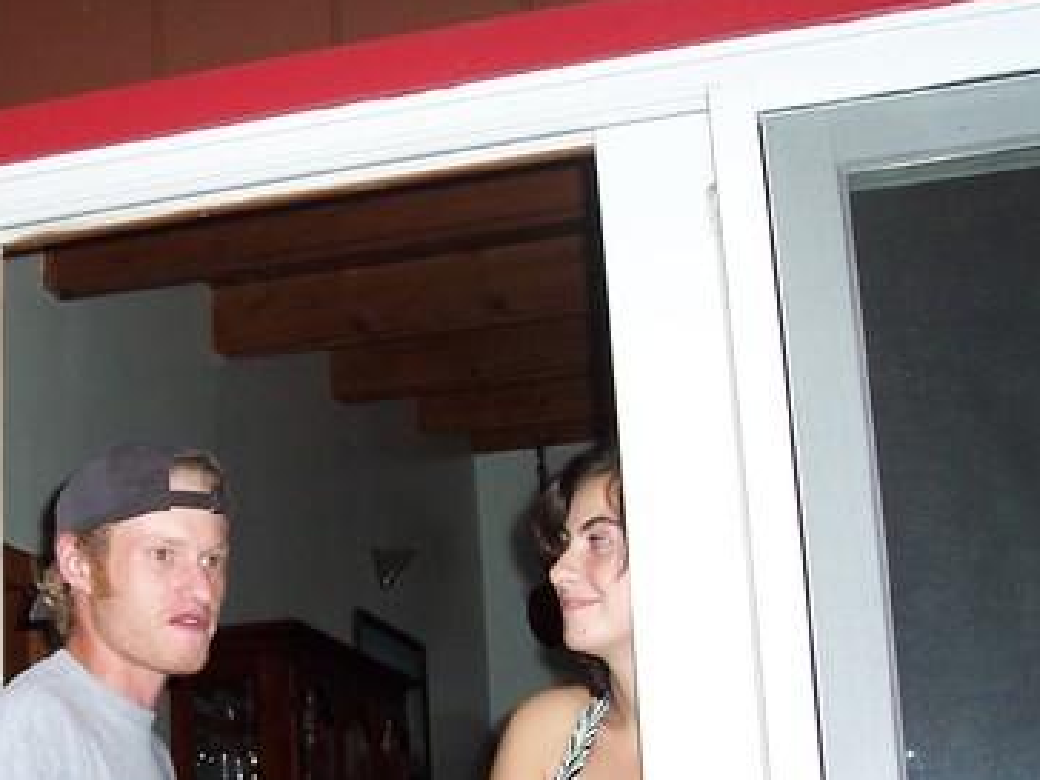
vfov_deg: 22.5
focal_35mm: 65
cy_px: 491
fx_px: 1953
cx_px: 197
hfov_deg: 29.1
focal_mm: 5.6
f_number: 2.8
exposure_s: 1/60
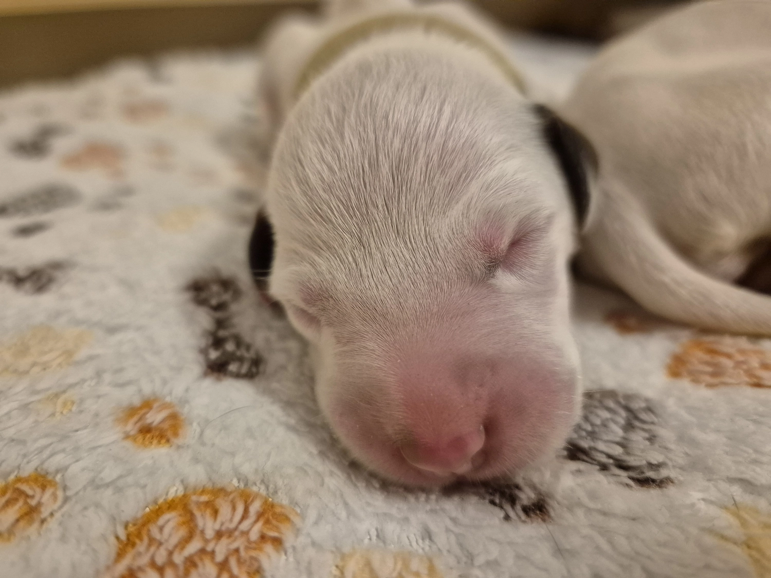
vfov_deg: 58.9
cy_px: 289
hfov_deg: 73.9
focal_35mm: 23
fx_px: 512
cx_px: 386
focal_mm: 5.4
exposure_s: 1/100
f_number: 1.8
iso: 1250
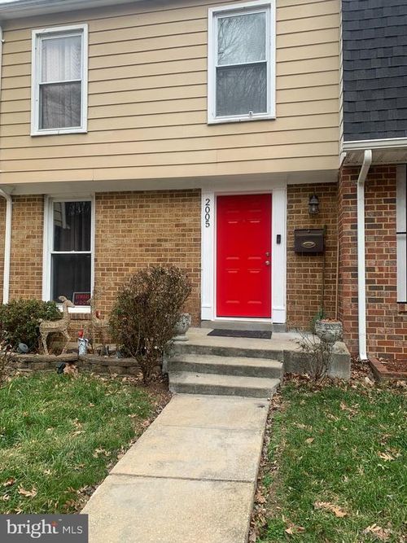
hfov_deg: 53.0
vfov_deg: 67.3
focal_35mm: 26
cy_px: 272
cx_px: 204
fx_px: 408
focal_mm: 4.25
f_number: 1.8
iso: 25
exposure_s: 1/426
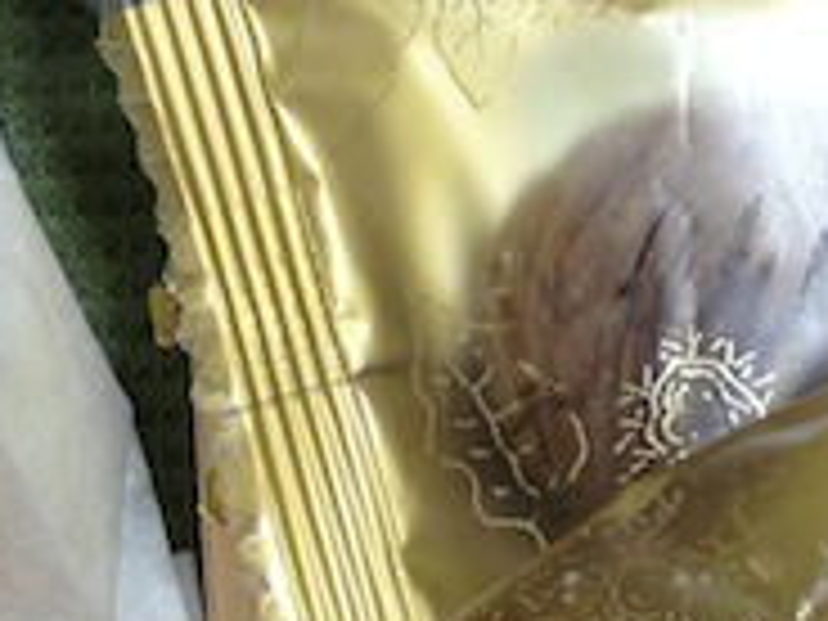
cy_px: -36
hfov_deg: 17.1
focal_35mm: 115
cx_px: 410
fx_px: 2751
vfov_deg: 12.7
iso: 100
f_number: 2.4
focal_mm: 4.12
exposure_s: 1/20
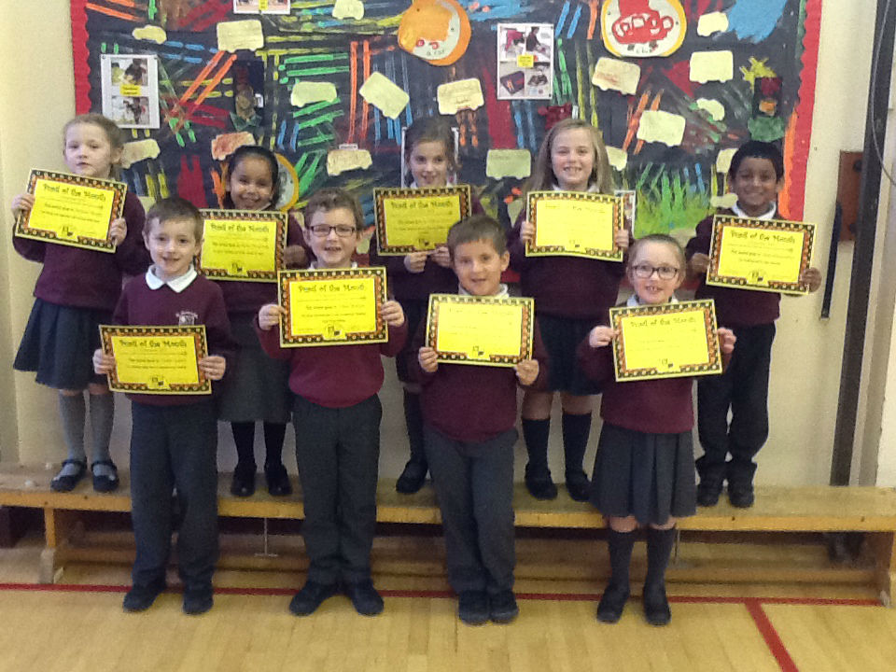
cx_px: 448
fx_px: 1139
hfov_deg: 42.9
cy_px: 336
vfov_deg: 32.9
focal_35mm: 44
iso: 200
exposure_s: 1/30
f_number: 2.4
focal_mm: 2.03
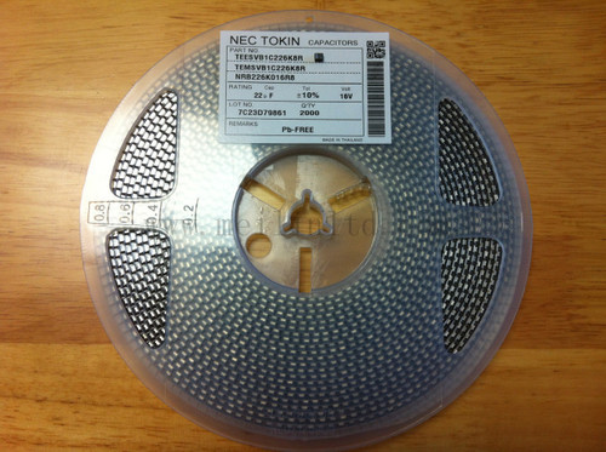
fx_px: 612
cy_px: 226
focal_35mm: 35
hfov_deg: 52.7
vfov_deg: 40.6
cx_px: 303
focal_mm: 3.85
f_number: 2.8
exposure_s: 1/24
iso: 80
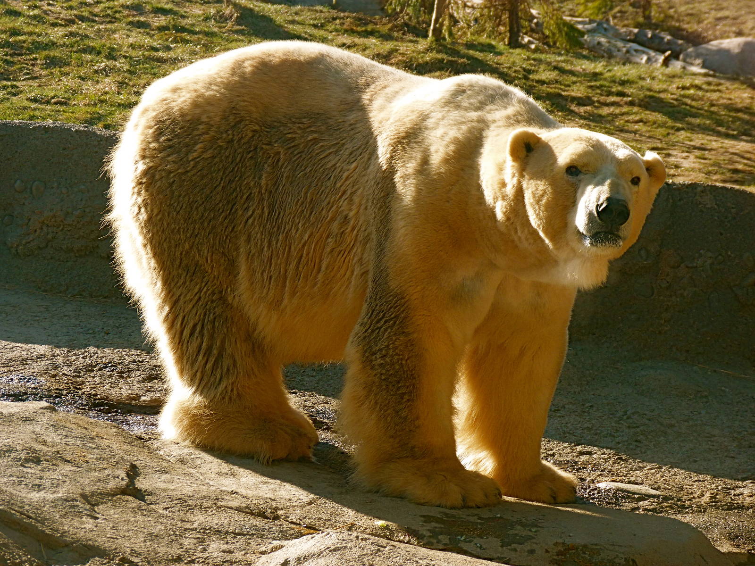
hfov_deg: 13.7
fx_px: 3141
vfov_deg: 10.3
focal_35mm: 144
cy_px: 283
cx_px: 378
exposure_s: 1/160
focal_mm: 25.9
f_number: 4
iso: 80
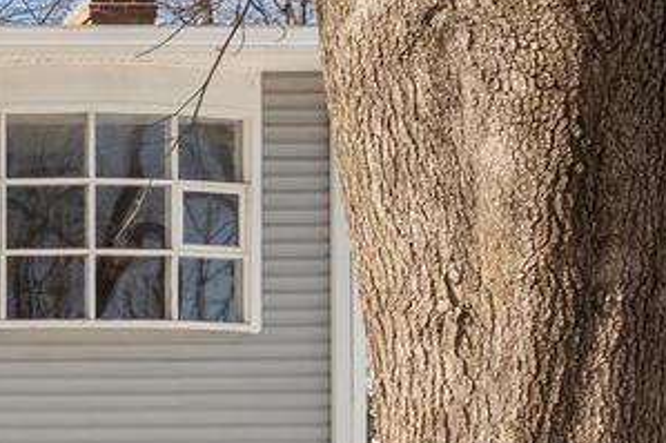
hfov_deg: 19.5
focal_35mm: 77
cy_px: 583
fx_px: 1424
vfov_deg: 16.7
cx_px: -541
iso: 200
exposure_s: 1/100
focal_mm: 16
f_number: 8
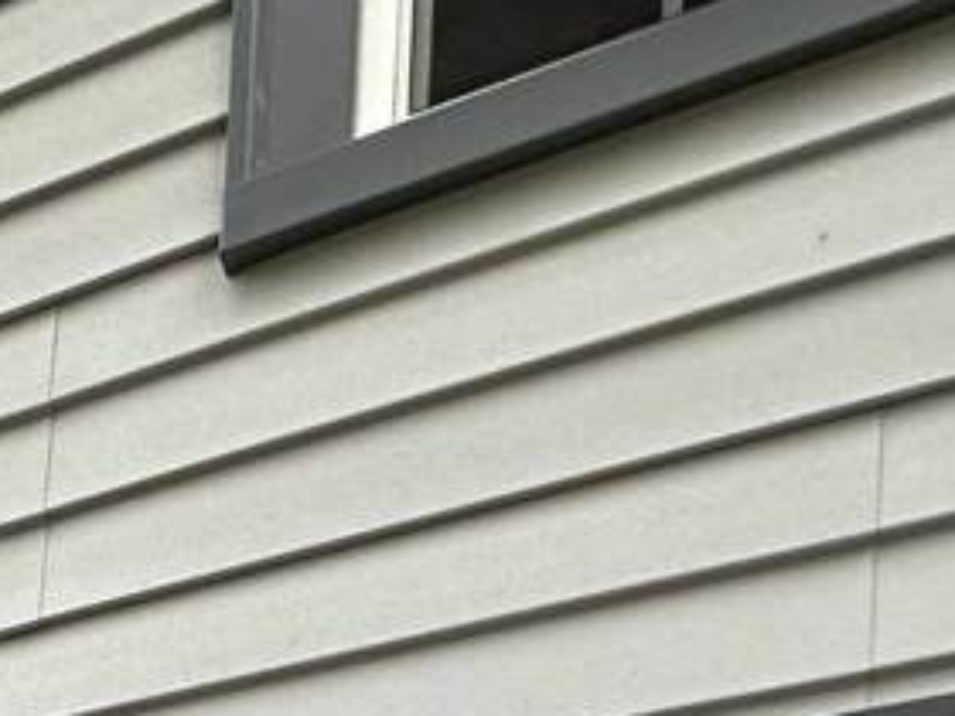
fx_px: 1766
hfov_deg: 24.2
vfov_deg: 15.6
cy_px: 1599
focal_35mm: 64
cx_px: -454
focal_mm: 2.22
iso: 80
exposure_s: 1/99
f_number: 2.2
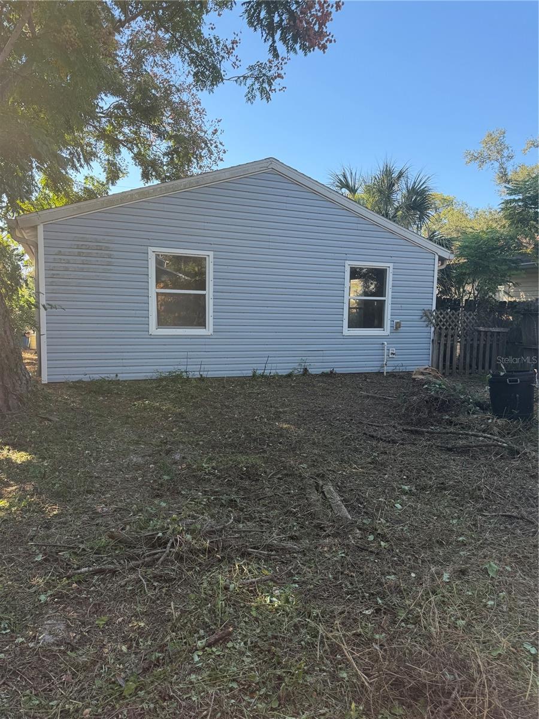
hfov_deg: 56.8
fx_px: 498
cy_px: 360
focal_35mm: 24
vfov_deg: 71.6
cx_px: 270
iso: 80
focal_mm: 6.76
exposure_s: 1/822
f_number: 1.78
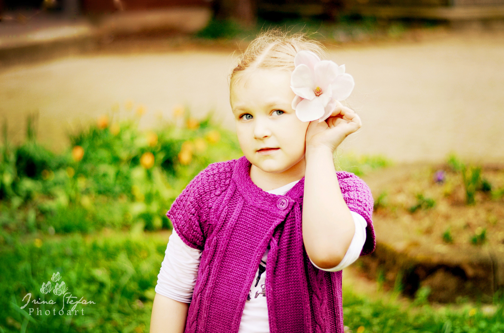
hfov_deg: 27.0
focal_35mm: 75
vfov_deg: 18.1
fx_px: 1048
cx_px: 252
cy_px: 166
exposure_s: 1/2000
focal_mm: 50
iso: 250
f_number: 1.8
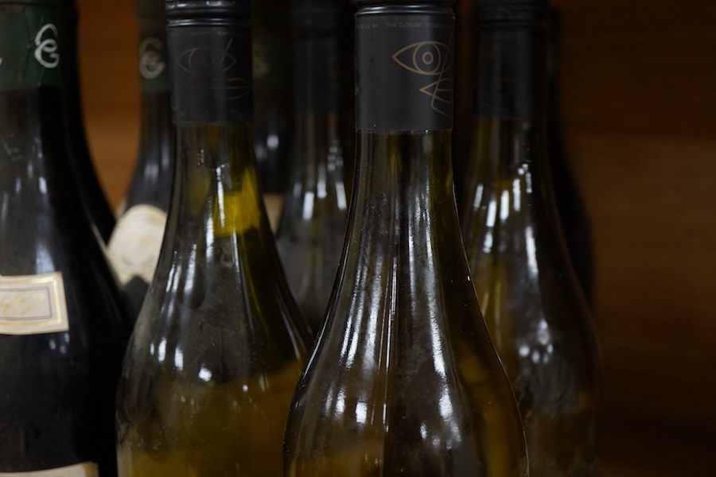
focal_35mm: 45
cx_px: 358
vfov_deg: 29.9
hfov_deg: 43.6
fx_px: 895
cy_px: 238
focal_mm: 30
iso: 1250
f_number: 5.6
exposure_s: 1/125
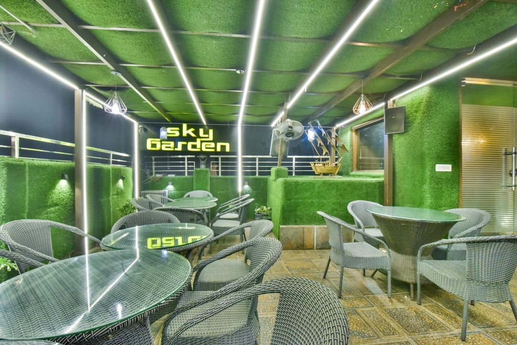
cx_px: 258
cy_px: 172
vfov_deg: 73.8
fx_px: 230
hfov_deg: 96.7
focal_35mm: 16
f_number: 9
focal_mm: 16
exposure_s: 1/60
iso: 5000
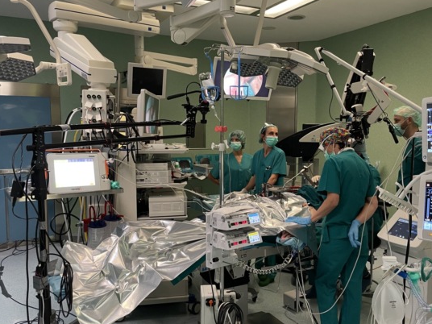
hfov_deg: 55.3
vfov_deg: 42.9
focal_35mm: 33
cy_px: 172
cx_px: 237
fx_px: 412
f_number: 1.6
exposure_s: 1/50
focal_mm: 4.2
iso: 500
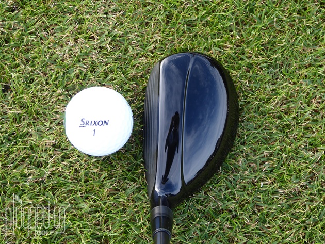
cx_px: 162
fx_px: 1005
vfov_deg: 13.8
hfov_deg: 18.4
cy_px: 122
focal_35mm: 107
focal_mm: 17.5
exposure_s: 1/60
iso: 100
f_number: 5
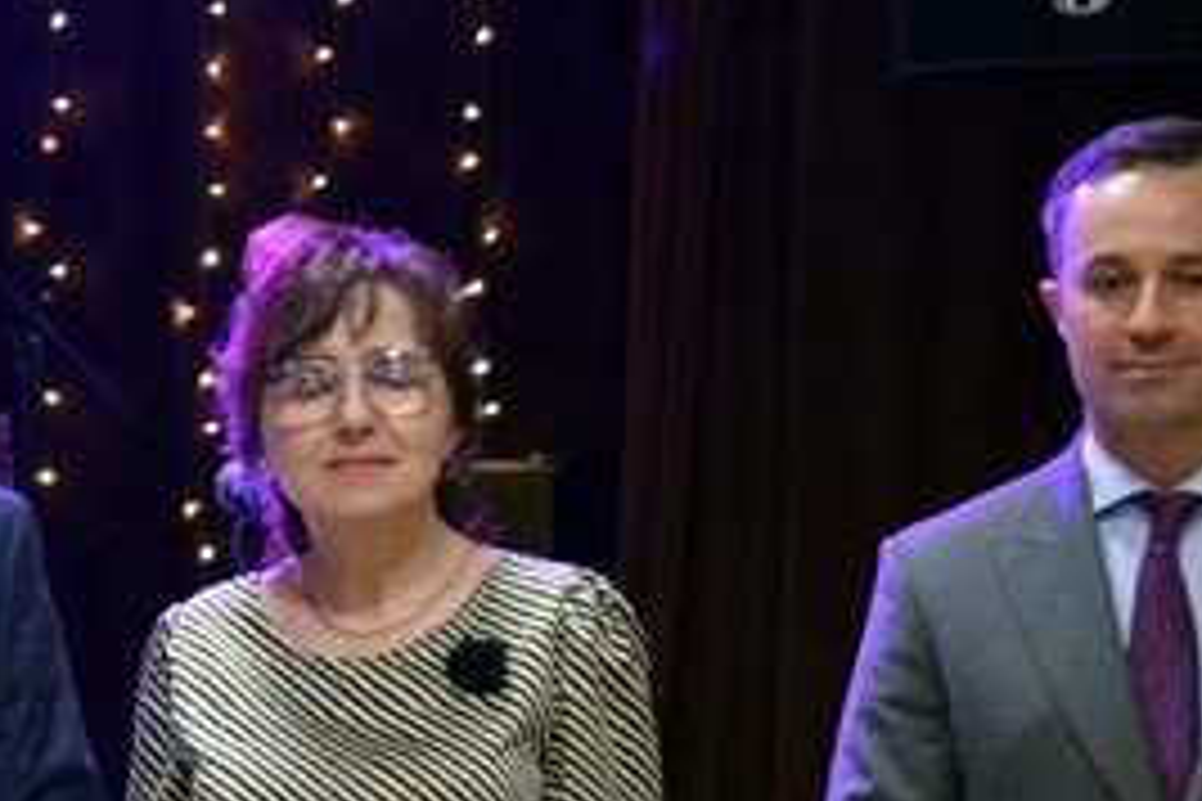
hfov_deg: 10.4
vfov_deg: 7.1
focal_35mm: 192
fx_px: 6410
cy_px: 1044
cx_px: -554
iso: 4500
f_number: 4.5
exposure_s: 1/100
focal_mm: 38
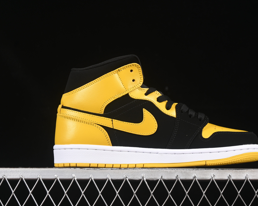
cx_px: 154
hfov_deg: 22.5
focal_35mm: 85
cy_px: 103
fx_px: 649
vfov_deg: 18.1
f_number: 6.3
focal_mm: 50
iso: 160
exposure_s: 1/60
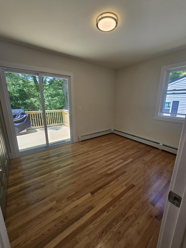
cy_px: 124
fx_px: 93
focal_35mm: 13
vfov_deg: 106.2
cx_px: 93
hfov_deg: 89.9
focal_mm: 2.2
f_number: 2.2
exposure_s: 1/149
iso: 50
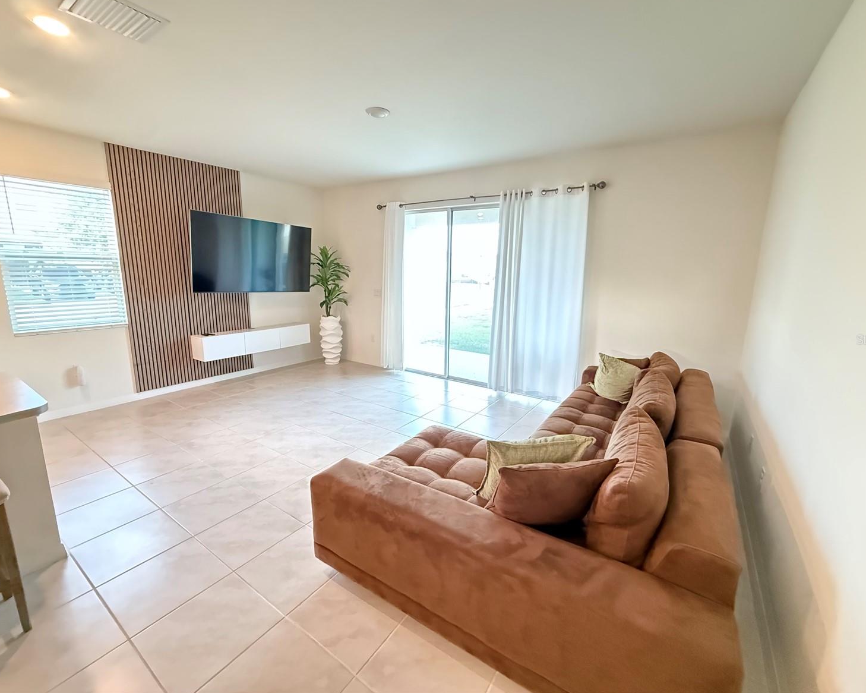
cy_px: 339
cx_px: 438
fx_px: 384
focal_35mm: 15
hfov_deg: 96.8
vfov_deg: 84.0
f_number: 2.2
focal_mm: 2.22
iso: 1600
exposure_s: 1/40
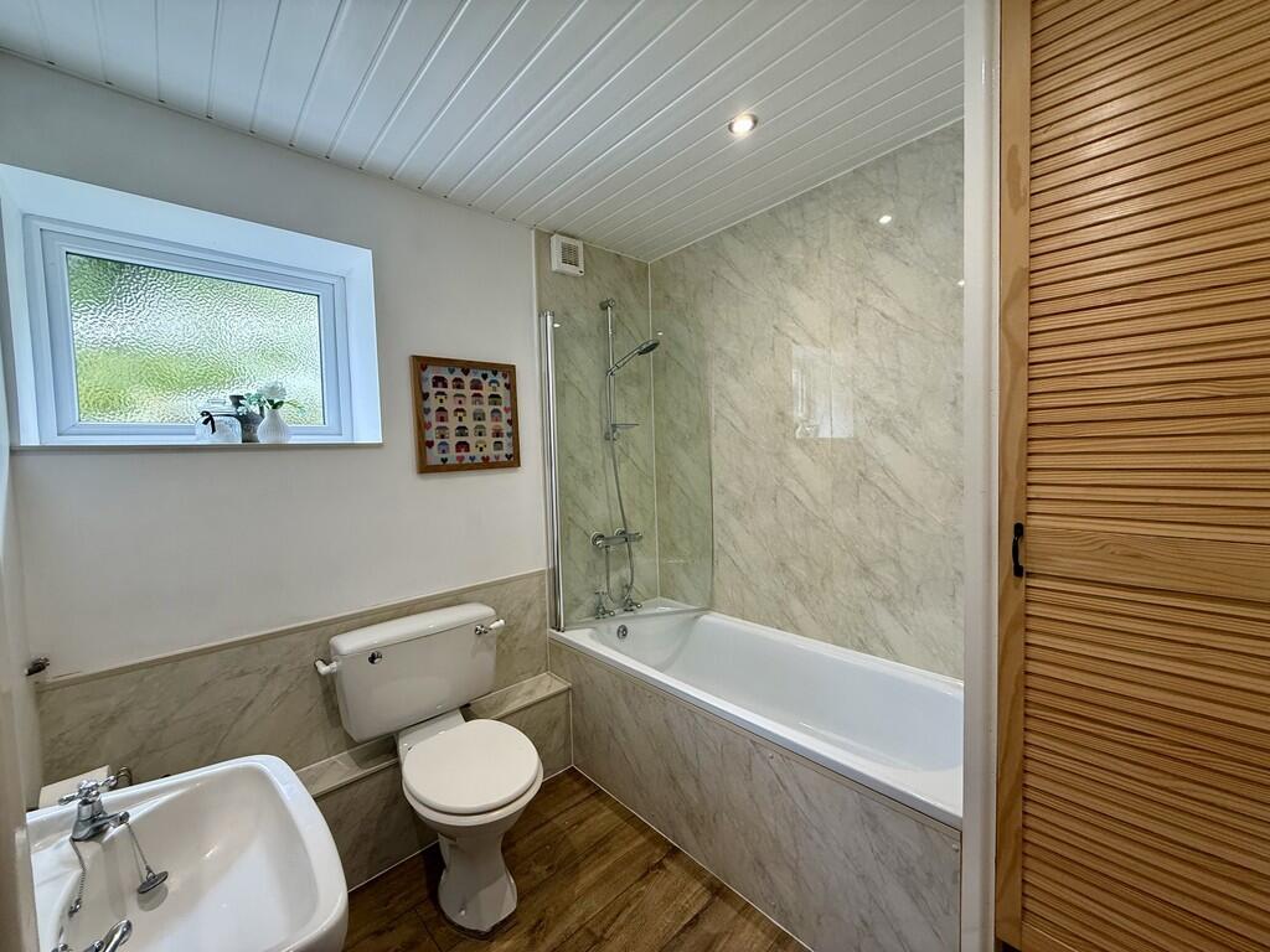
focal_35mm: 14
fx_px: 514
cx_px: 635
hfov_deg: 102.1
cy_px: 476
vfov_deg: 85.7
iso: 160
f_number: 2.2
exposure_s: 1/100
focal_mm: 2.22
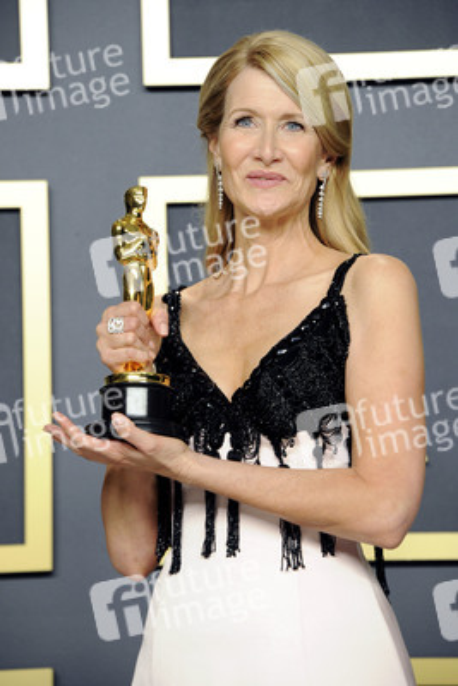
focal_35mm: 200
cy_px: 343
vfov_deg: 10.3
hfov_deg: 6.9
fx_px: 3813
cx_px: 229
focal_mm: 200
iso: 1600
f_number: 6.3
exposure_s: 1/125
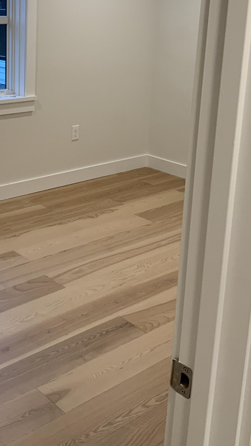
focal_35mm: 50
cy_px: 127
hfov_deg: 23.2
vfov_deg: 40.5
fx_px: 592
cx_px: 17
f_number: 1.8
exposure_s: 1/60
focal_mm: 3
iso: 50
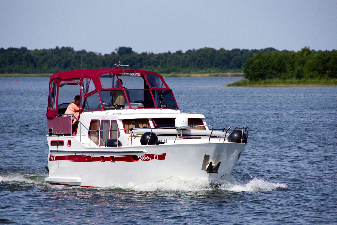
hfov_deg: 5.5
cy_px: 112
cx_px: 168
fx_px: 3510
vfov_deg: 3.7
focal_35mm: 375
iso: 400
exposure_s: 1/1600
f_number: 9
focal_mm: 250
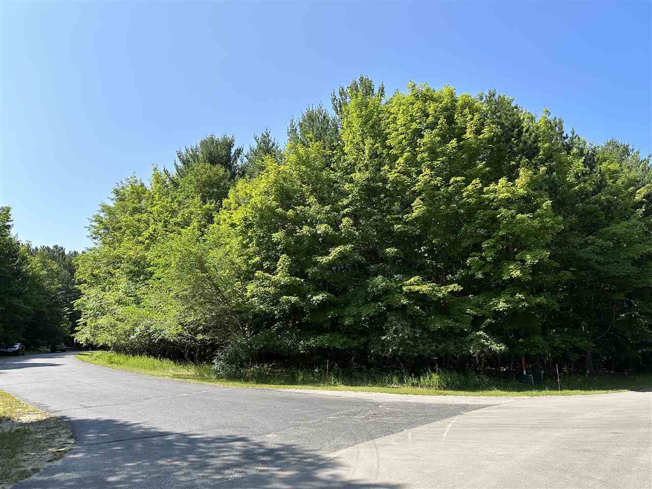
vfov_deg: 56.8
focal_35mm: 24
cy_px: 244
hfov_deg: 71.6
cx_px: 326
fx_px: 452
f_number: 1.78
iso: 80
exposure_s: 1/2591
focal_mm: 6.86
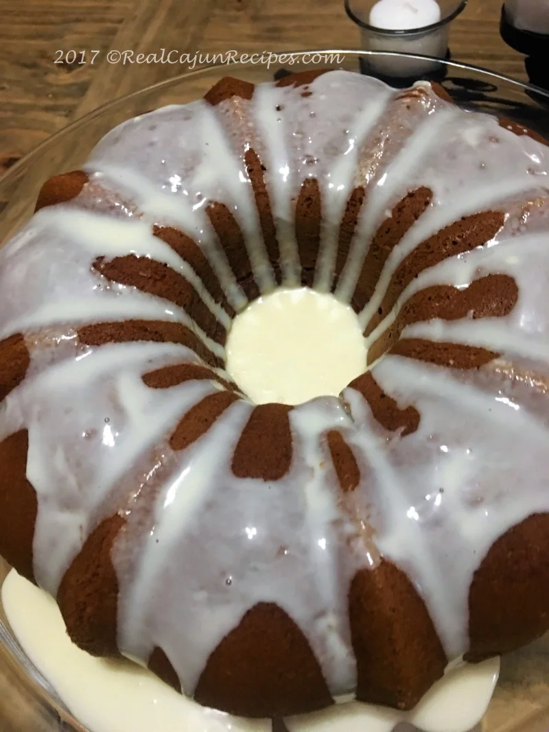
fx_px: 613
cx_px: 274
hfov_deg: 48.2
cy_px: 366
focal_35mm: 29
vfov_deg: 61.7
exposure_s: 1/4
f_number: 2.2
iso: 50
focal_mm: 4.15
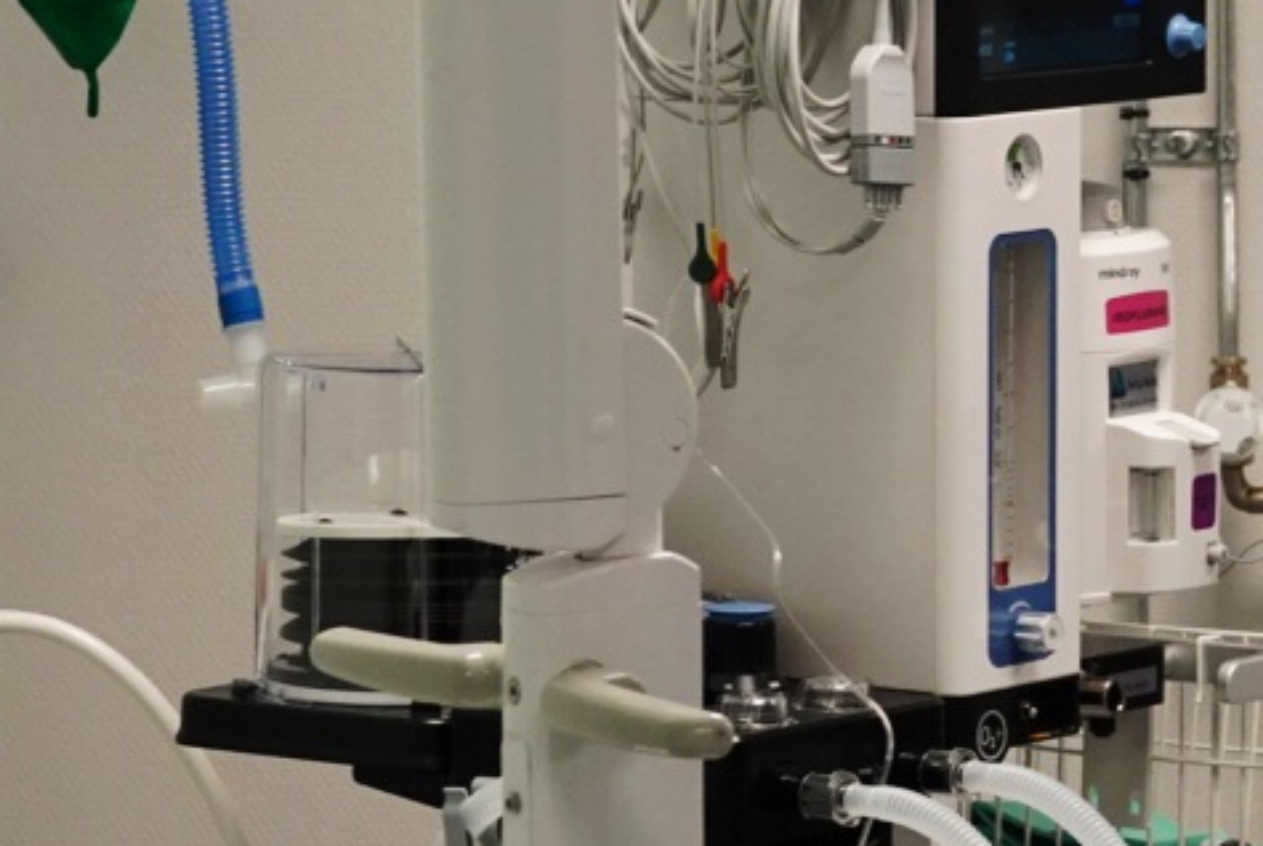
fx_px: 8360
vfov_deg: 5.8
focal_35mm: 238
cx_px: 2055
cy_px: 383
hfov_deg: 8.4
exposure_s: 1/80
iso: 400
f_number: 3.5
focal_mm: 25.61
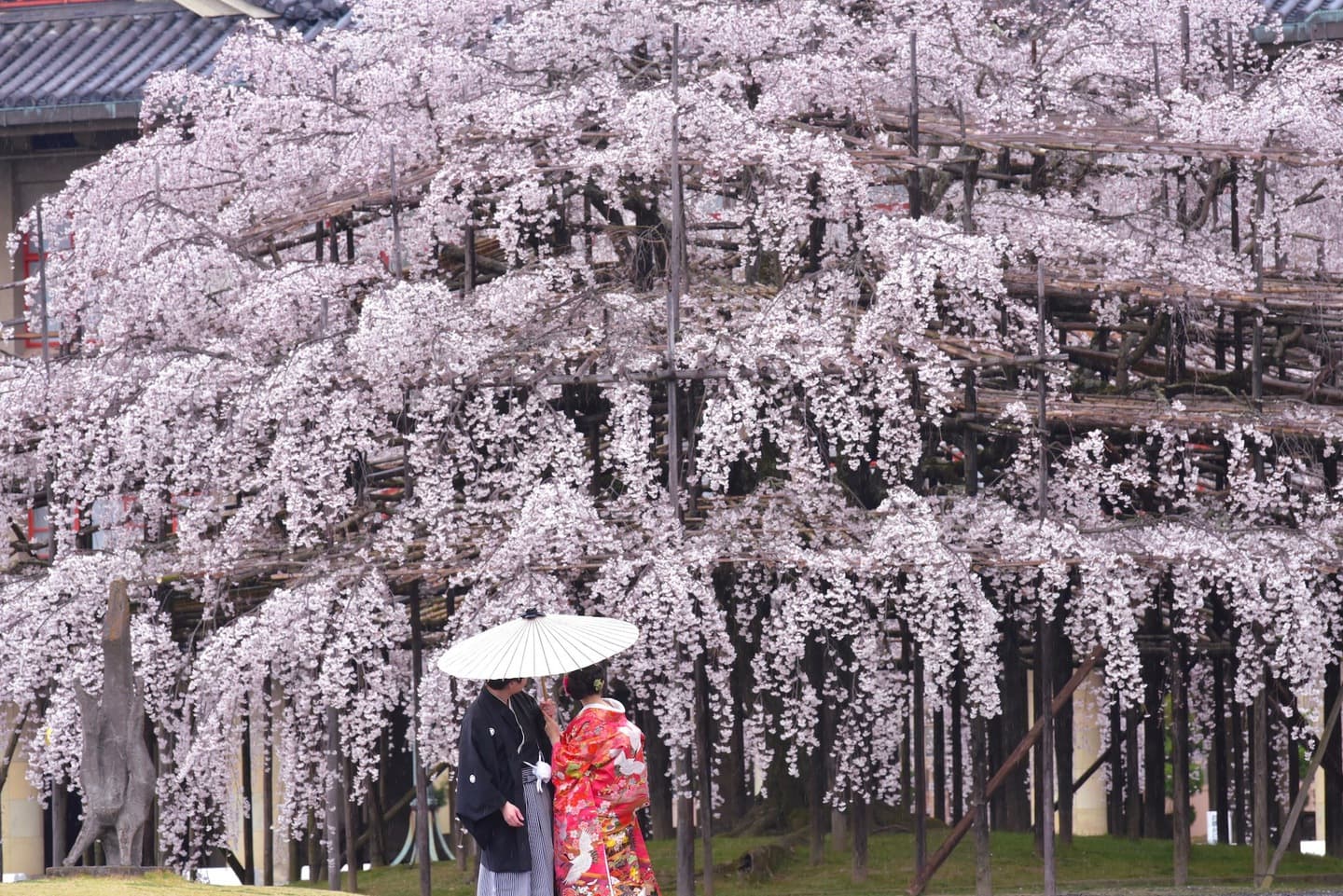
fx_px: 7463
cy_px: 448
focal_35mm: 200
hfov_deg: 10.3
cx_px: 672
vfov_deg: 6.9
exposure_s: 1/200
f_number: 9
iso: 2000
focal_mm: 200
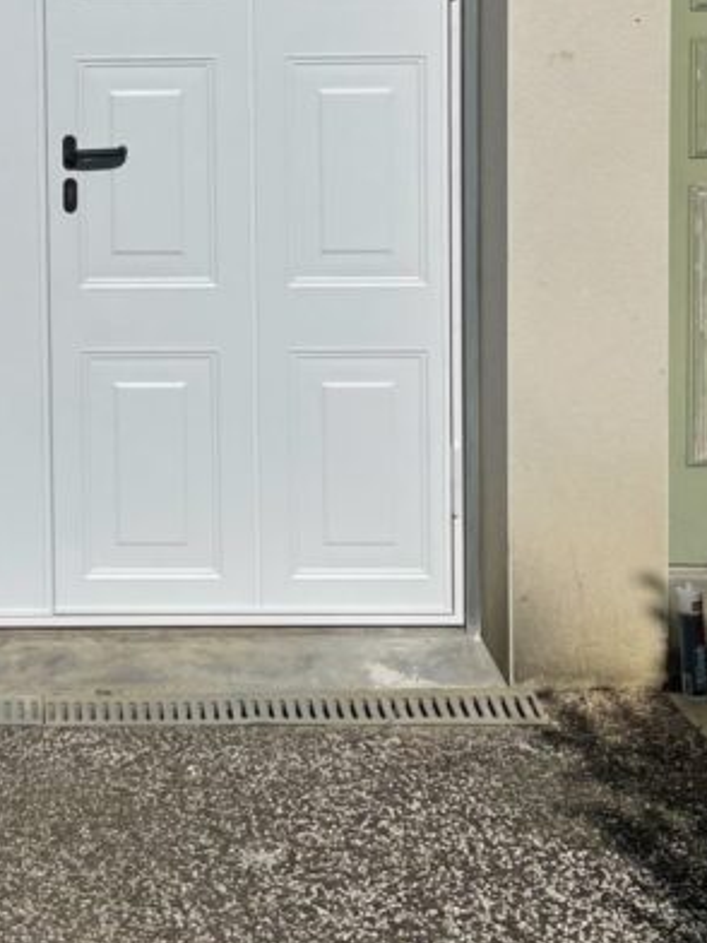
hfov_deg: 20.6
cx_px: -63
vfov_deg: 26.8
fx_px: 1852
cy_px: -26
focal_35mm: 68
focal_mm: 4.2
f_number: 1.6
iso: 32
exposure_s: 1/17241
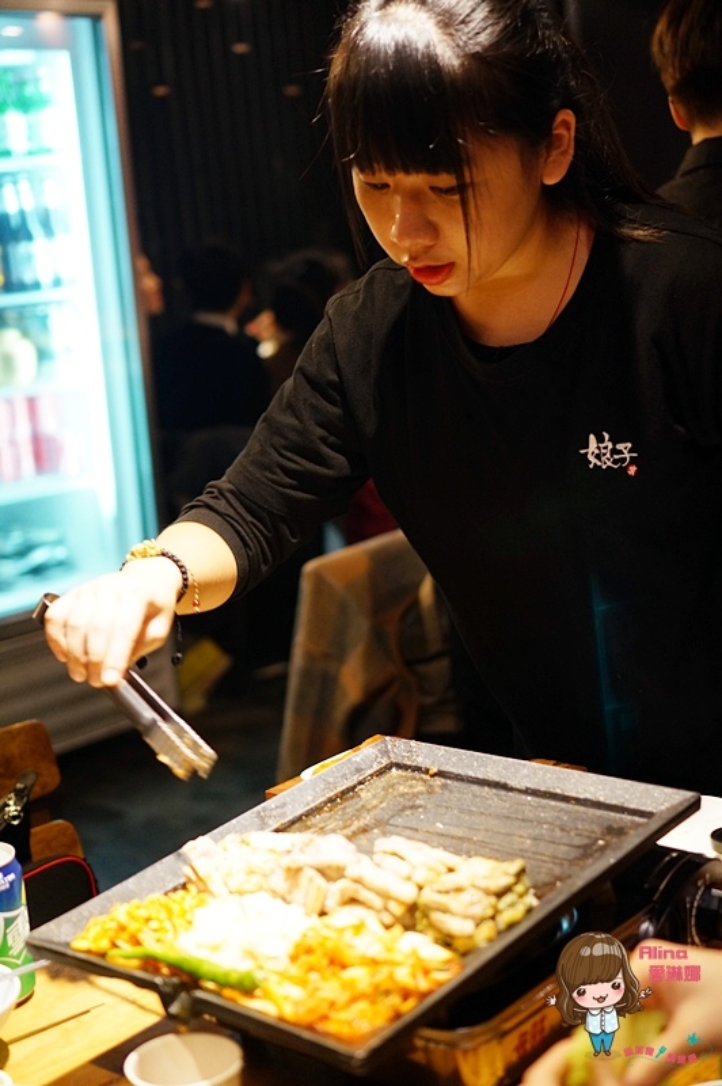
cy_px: 543
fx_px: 1582
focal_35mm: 52
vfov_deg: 37.9
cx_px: 361
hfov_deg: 25.7
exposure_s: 1/40
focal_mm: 35
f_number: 2
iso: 800
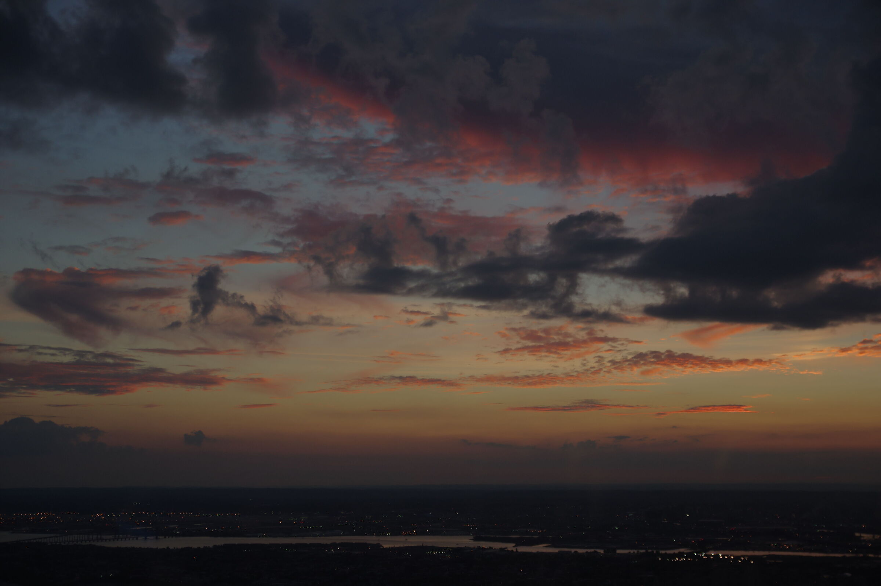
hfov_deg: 35.1
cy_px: 293
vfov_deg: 23.7
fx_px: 1394
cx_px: 440
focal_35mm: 57
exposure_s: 1/400
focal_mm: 38
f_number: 2.8
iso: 200
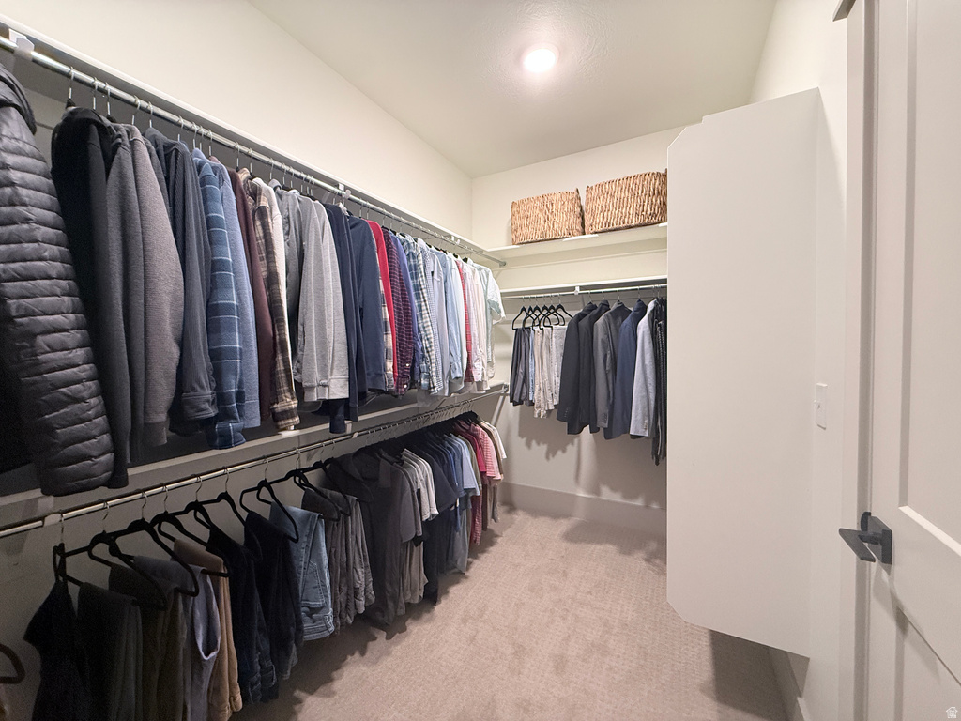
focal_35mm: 14
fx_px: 389
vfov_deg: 85.7
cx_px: 480
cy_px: 360
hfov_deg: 102.1
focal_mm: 2.22
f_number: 2.2
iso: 400
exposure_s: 1/60
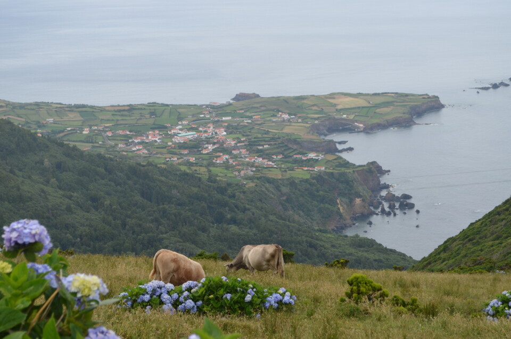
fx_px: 1169
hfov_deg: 24.7
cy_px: 170
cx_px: 256
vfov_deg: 16.5
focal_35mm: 82
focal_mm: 55
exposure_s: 1/250
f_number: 8
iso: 180
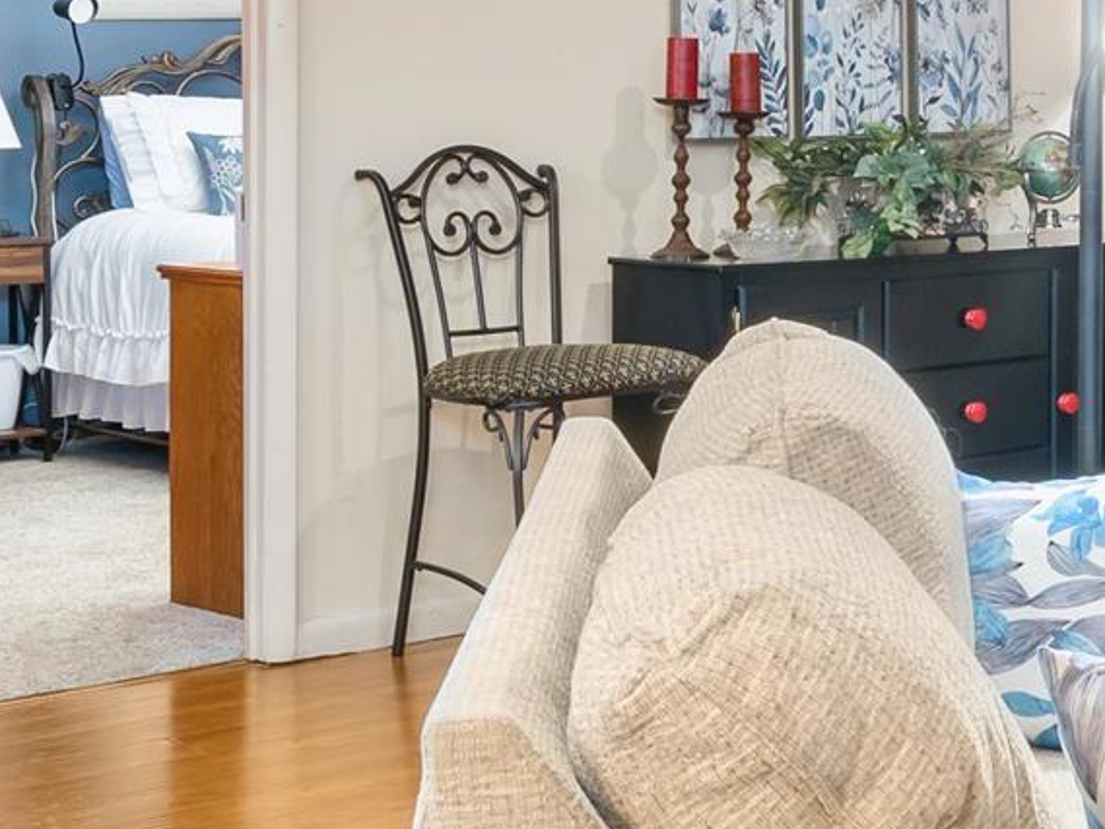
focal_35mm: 83
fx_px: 2650
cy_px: 111
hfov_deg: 21.7
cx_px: 1346
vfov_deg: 17.6
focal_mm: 16
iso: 320
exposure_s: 1/100
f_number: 10
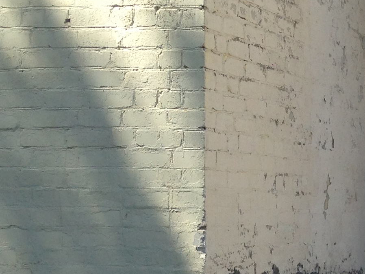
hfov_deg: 15.3
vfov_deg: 12.3
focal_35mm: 120
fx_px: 1265
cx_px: 533
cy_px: 242
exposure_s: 1/723
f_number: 2.4
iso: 50
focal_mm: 4.12
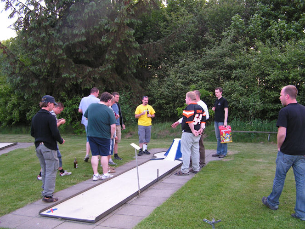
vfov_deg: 36.8
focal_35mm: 39
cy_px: 113
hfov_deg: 47.9
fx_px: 344
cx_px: 155
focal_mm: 6.3
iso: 50
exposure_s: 1/40
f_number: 2.8
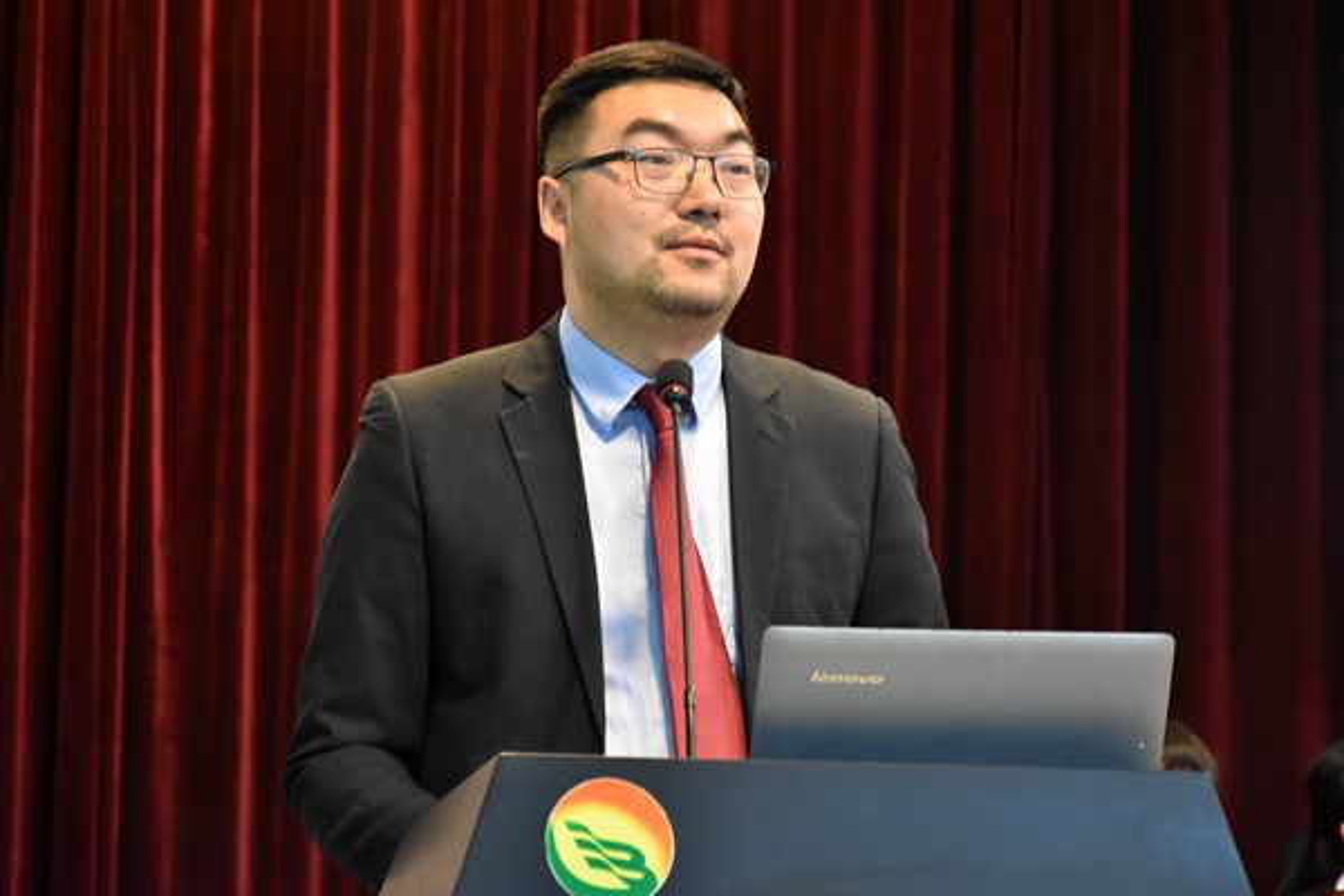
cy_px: 448
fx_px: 5880
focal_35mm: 158
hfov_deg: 13.0
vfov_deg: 8.7
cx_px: 672
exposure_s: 1/40
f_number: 5.6
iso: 2500
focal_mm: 105
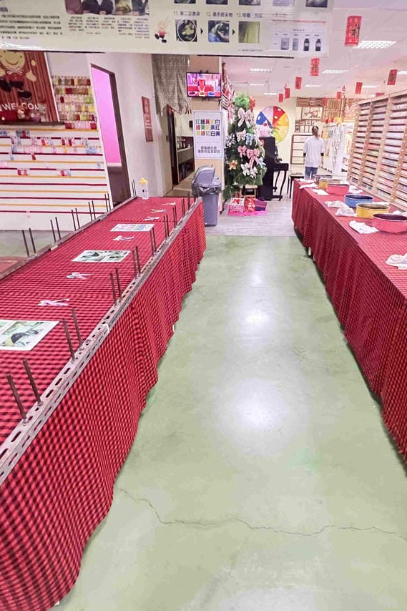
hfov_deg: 64.0
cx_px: 244
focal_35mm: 19
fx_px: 322
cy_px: 312
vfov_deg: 86.9
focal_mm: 1.57
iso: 1000
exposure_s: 1/40
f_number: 1.8
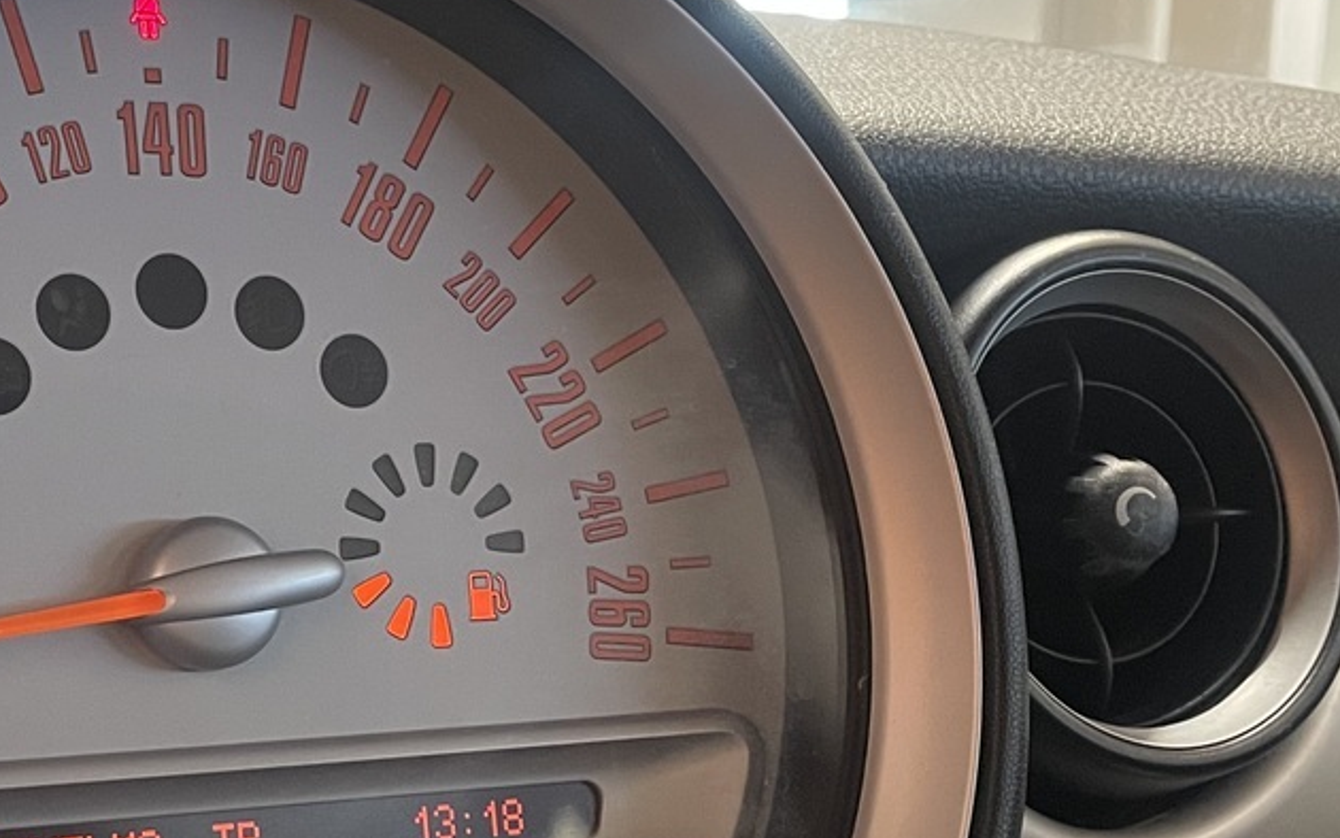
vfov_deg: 20.6
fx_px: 2301
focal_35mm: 63
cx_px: 196
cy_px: 572
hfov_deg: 31.3
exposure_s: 1/49
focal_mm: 4.2
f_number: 1.6
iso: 500
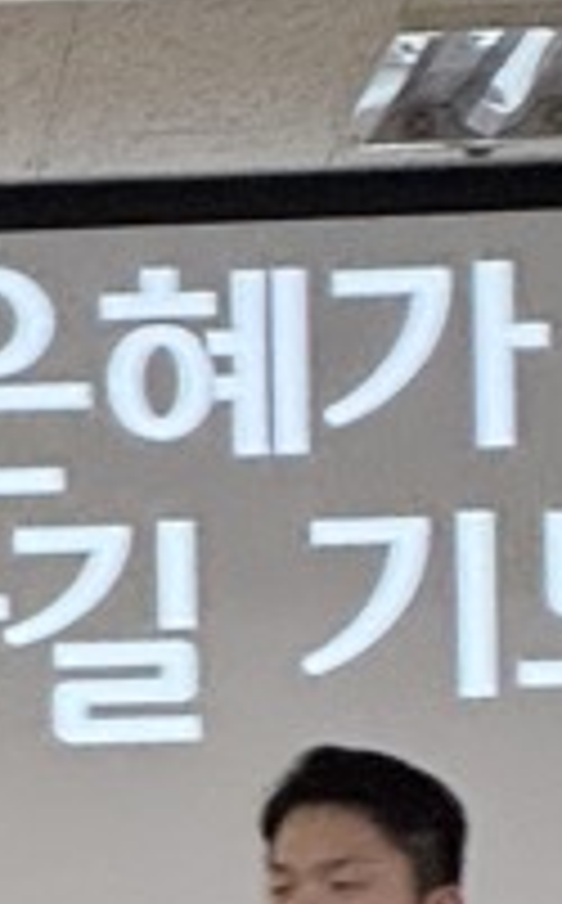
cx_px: -1331
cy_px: 1723
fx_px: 12814
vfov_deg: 4.0
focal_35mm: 521
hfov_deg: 2.5
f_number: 2.8
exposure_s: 1/60
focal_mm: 9
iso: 320
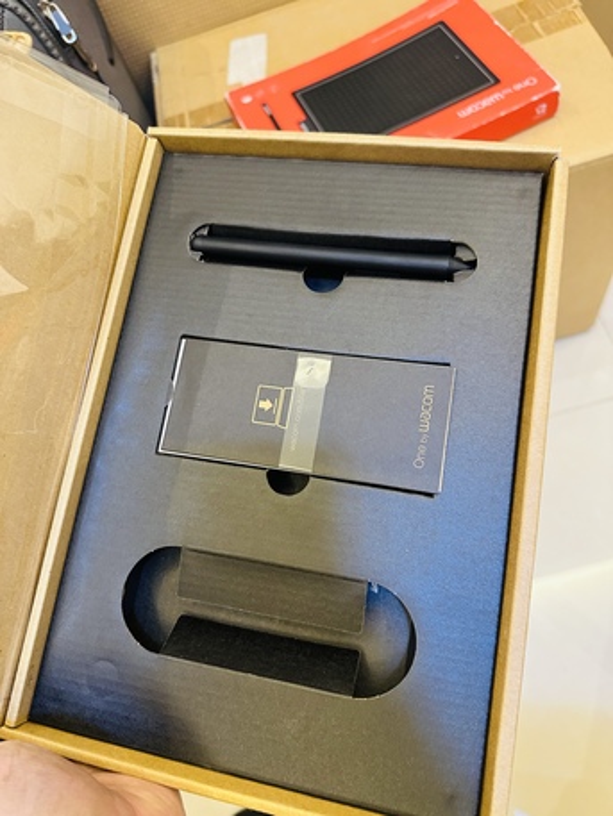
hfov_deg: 56.8
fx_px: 566
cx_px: 306
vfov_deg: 71.6
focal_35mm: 24
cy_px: 408
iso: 500
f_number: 1.78
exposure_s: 1/60
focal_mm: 6.86
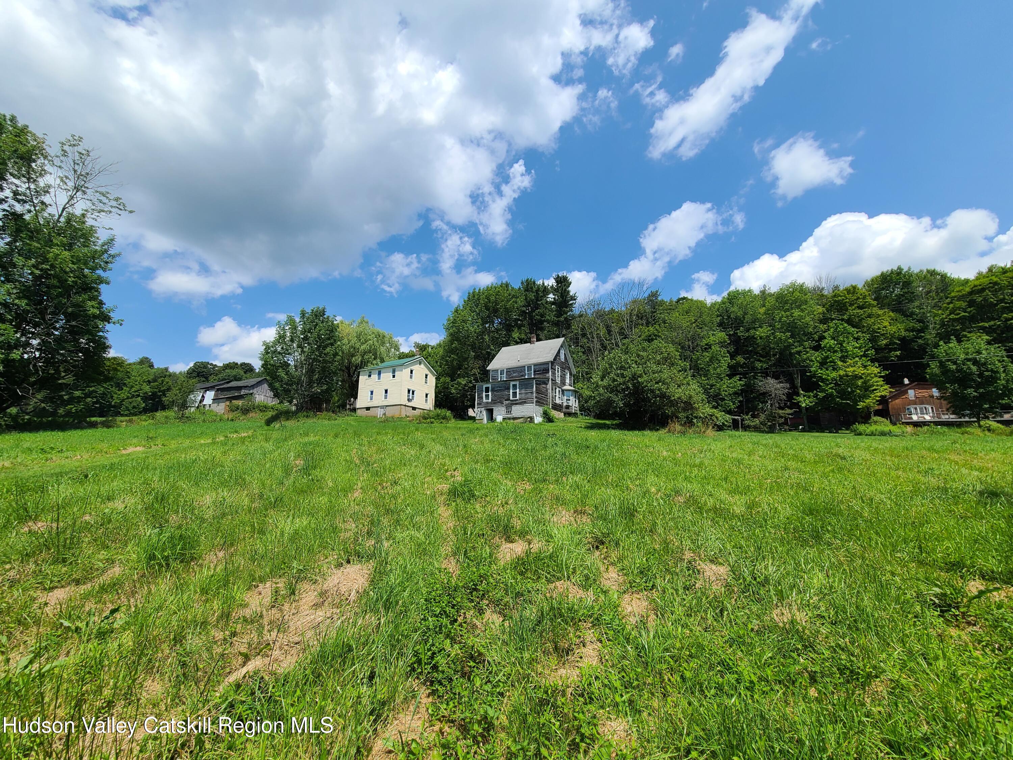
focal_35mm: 13
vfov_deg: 89.9
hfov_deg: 106.2
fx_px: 380
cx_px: 506
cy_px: 380
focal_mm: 2.2
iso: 50
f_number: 2.2
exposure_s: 1/1957
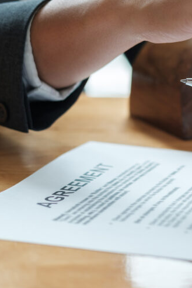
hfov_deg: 12.1
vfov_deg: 18.5
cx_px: 256
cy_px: 101
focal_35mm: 110
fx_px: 879
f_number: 2
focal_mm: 35
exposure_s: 1/300
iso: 400
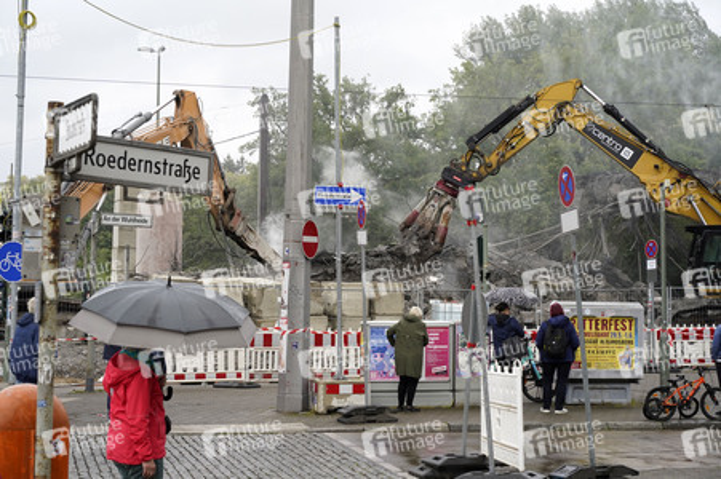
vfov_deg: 20.3
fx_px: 1341
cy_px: 240
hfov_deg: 30.1
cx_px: 360
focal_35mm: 67
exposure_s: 1/640
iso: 640
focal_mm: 67
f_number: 8
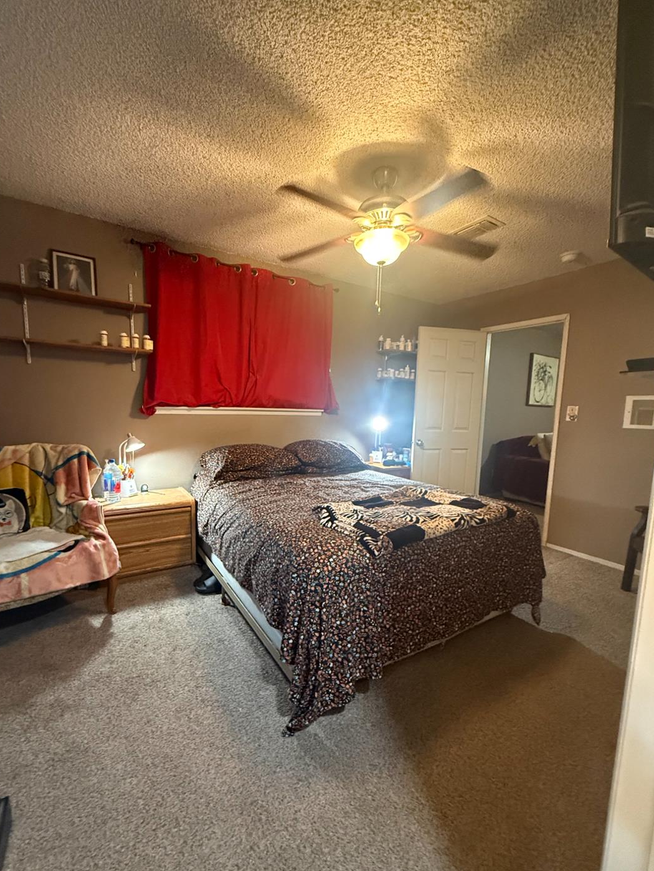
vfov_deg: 98.1
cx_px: 322
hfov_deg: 81.7
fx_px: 378
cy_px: 457
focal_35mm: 15
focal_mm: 2.22
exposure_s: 1/60
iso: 1000
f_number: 2.2
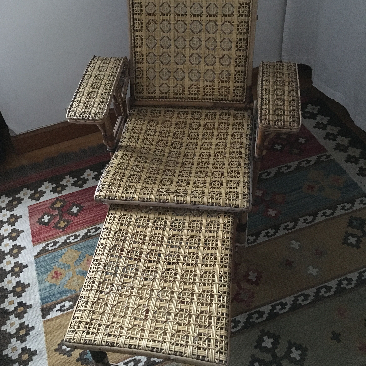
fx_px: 419
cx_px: 179
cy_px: 162
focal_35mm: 35
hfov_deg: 47.2
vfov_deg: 47.1
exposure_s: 1/17
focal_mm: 4.15
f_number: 2.2
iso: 640
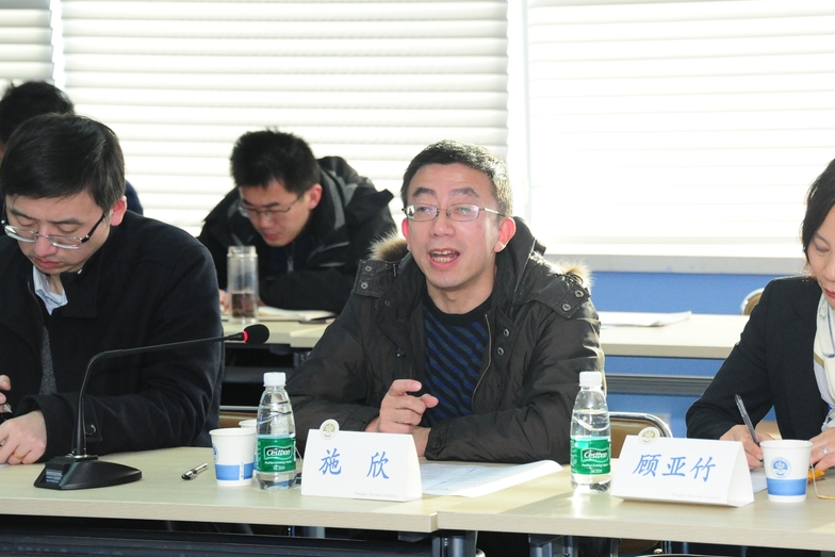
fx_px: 3108
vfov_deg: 10.2
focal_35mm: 134
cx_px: 489
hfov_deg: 15.3
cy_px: 265
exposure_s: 1/250
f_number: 6.3
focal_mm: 105
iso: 6400
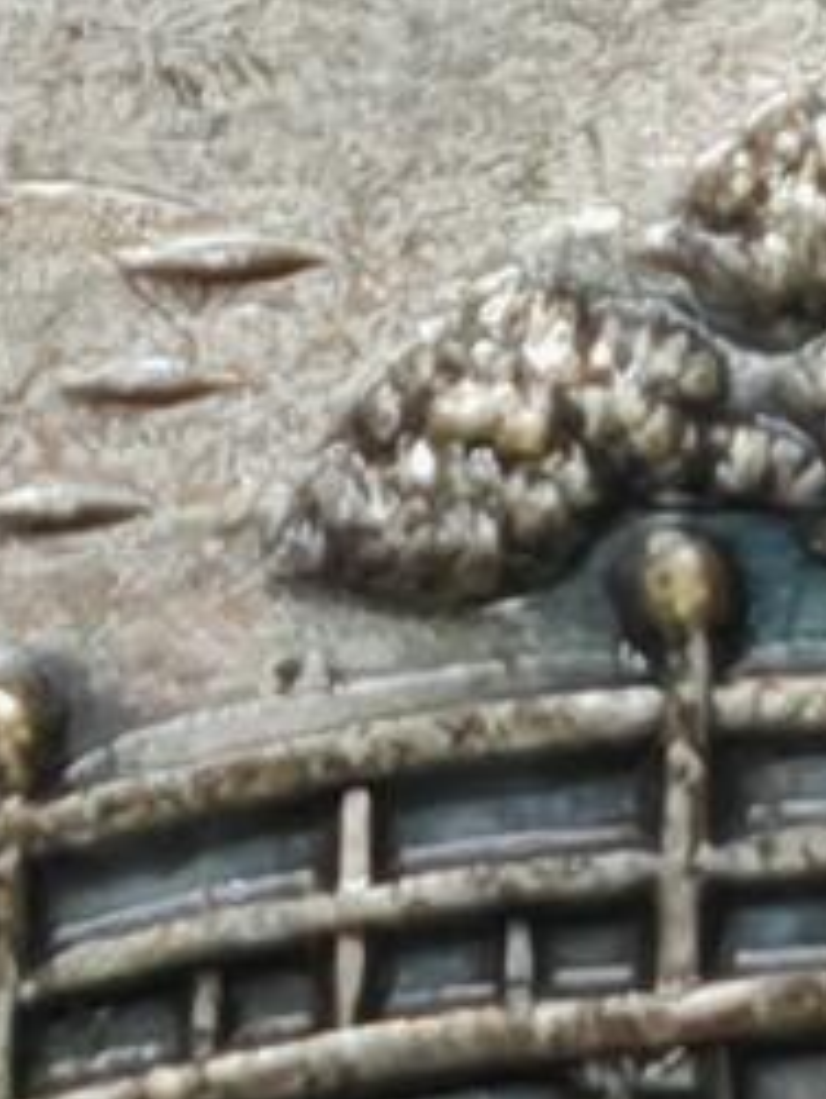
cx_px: 1081
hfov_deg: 2.2
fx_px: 21725
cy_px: 9
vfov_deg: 2.9
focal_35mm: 684
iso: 160
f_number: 1.6
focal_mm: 7.62
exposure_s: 1/110
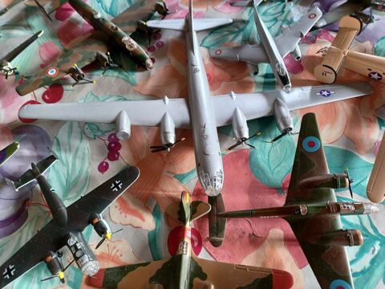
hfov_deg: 69.4
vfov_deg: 54.9
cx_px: 192
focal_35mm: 25
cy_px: 144
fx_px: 278
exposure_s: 1/33
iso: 320
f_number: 1.8
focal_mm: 4.6
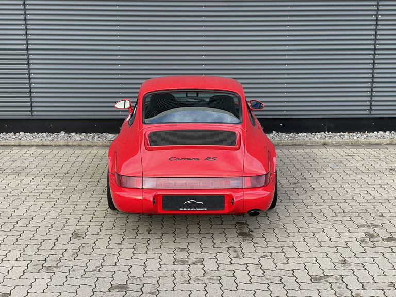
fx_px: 595
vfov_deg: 28.0
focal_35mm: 52
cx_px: 198
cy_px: 148
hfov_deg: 36.8
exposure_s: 1/174
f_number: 2
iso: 25
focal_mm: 6
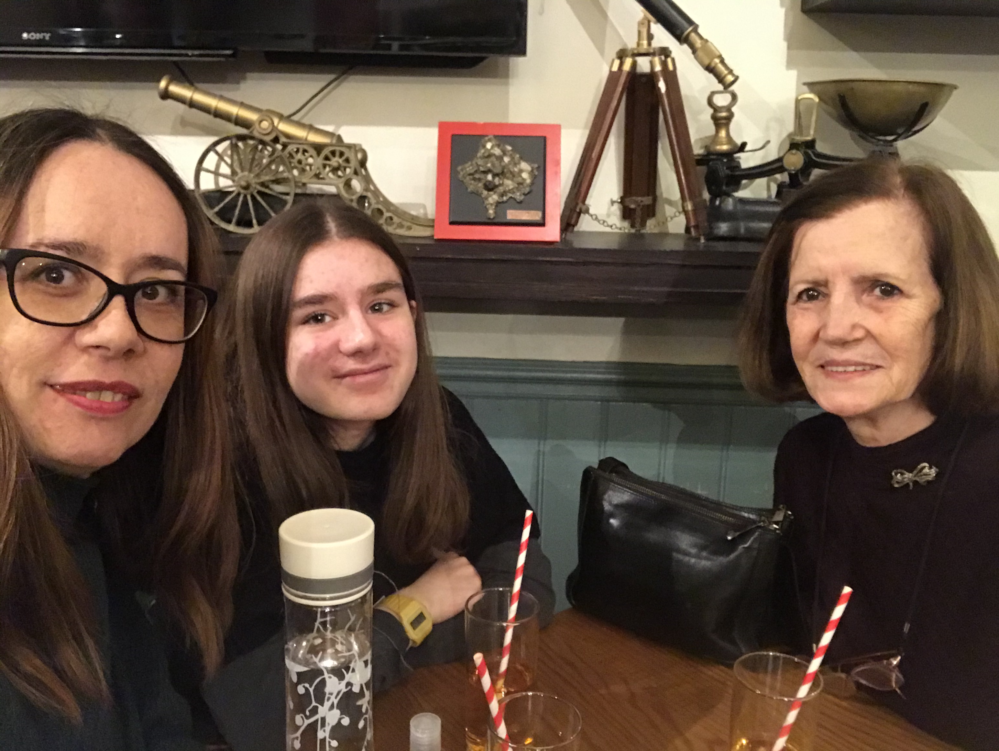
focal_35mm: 32
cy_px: 376
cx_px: 500
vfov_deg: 44.2
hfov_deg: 56.8
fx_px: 924
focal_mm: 2.9
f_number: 2.2
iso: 250
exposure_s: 1/17
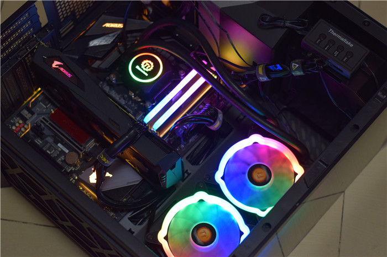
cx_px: 194
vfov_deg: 18.2
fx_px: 806
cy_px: 128
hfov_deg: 27.0
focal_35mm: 75
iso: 800
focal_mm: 50
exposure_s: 1/60
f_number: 2.8
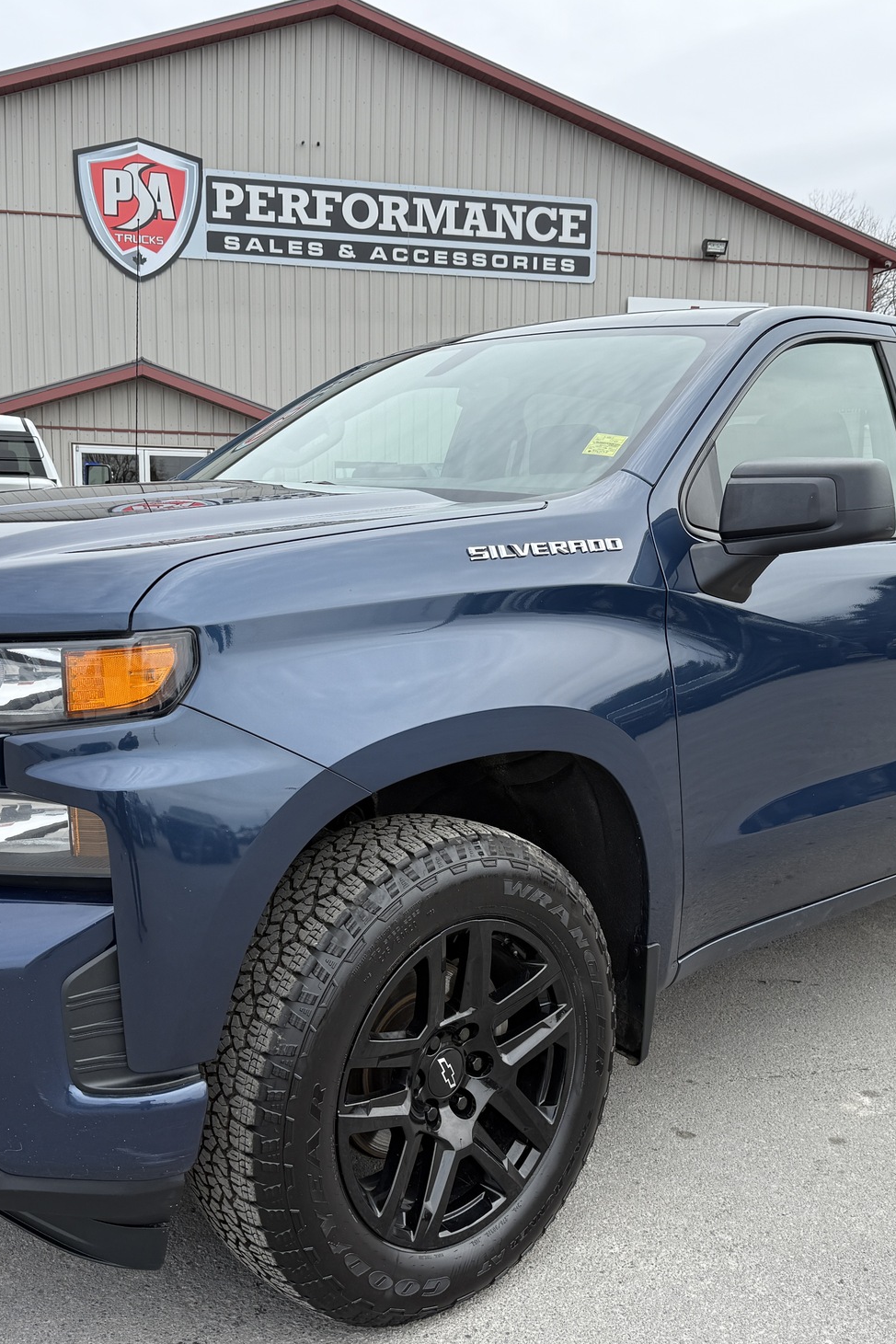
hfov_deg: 37.9
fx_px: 1307
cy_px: 672
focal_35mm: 35
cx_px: 450
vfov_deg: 54.4
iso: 80
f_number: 1.78
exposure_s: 1/1230
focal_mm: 6.76
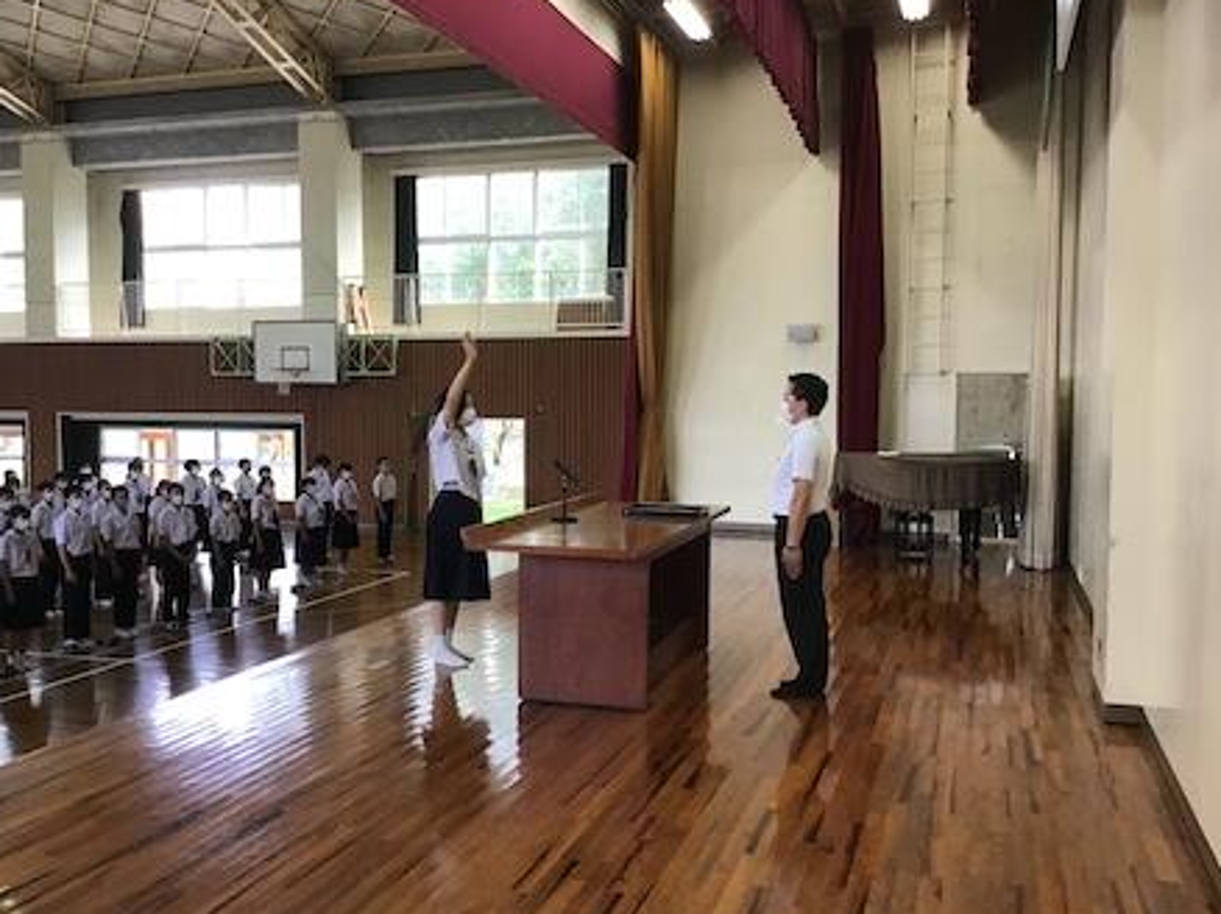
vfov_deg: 41.8
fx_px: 1199
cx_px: 580
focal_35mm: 34
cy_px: 468
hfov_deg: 54.0
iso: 40
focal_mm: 3.3
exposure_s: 1/30
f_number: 2.4
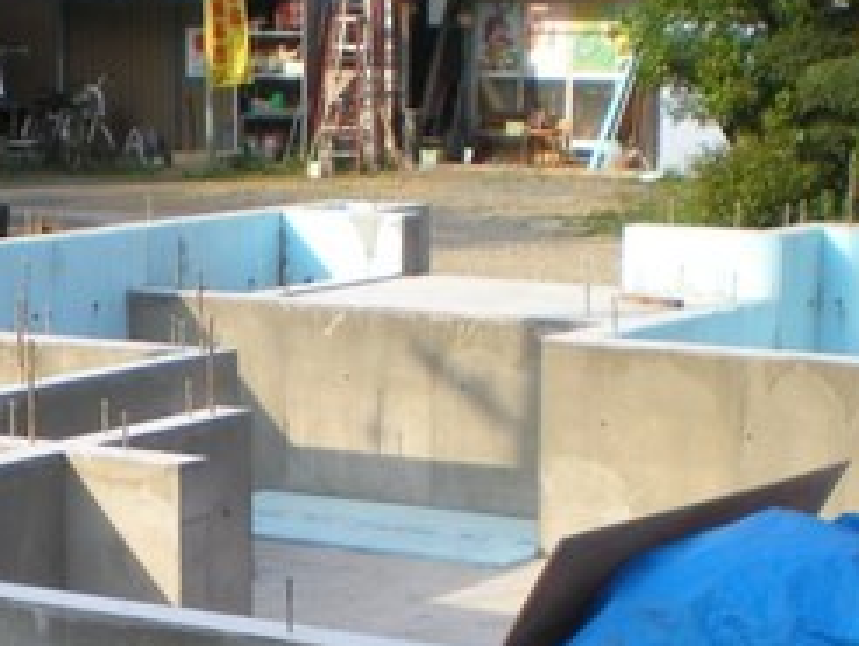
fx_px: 2683
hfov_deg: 18.0
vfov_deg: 13.3
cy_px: 808
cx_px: 175
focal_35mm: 108
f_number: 4.6
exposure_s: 1/192
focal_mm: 6.3
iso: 64
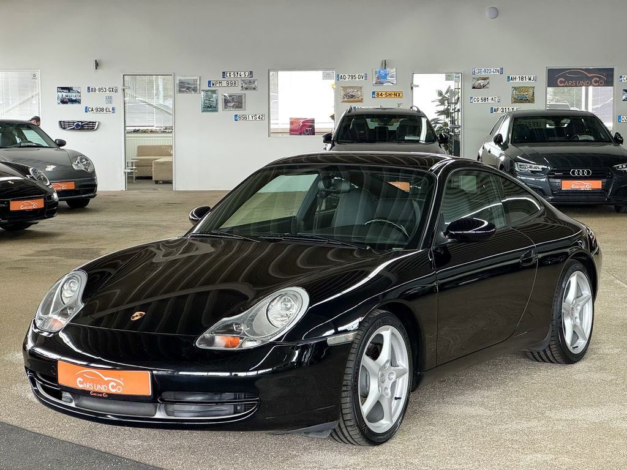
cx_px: 314
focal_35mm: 77
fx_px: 1395
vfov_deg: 19.1
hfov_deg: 25.3
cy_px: 235
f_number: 2.8
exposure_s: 1/99
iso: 200
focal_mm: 9
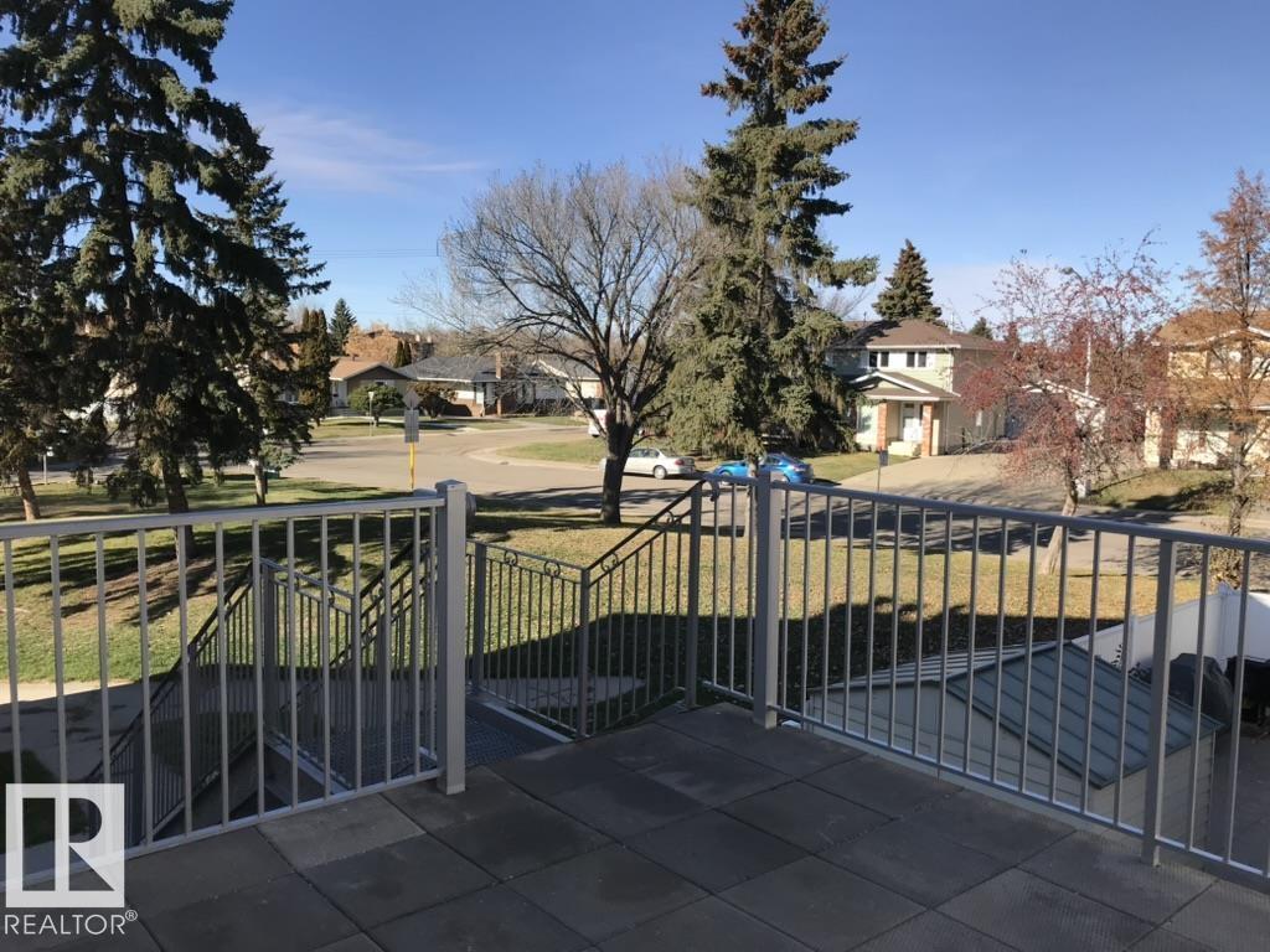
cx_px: 635
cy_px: 476
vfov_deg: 49.7
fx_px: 1027
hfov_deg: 63.4
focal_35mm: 28
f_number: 1.8
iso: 20
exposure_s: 1/1681
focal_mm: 3.99
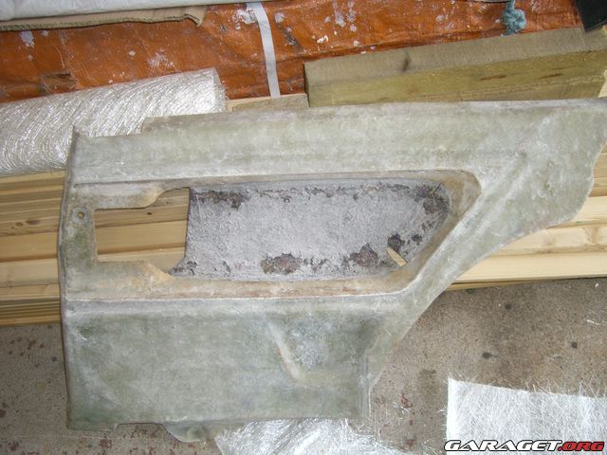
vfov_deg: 37.7
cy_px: 228
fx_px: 666
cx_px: 304
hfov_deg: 49.0
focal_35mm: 38
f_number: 2.7
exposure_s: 1/60
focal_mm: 6.2
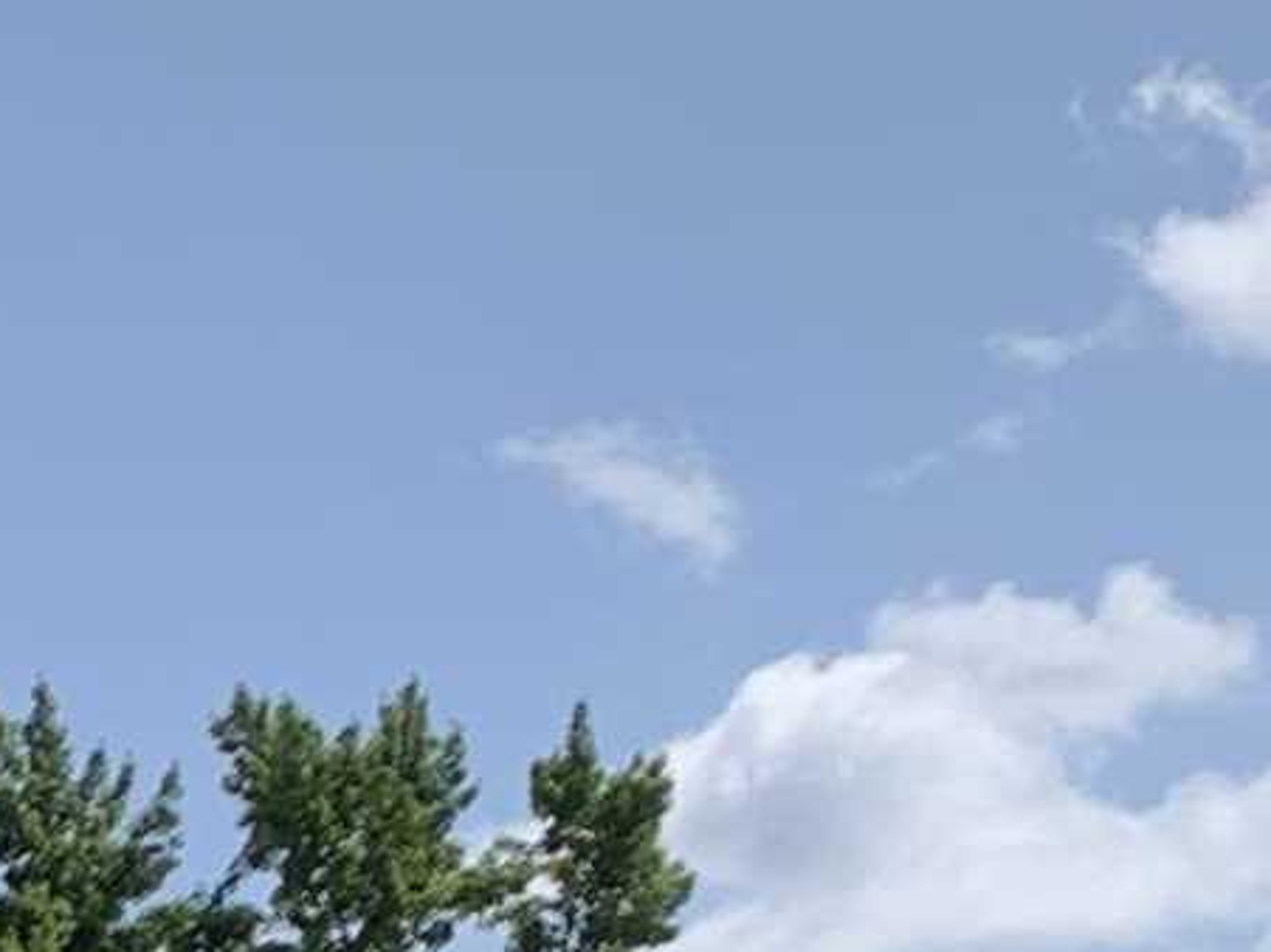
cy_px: 2603
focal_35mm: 177
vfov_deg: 7.6
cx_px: -893
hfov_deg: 10.6
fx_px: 6497
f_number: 1.8
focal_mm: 4.25
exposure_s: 1/2915
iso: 25
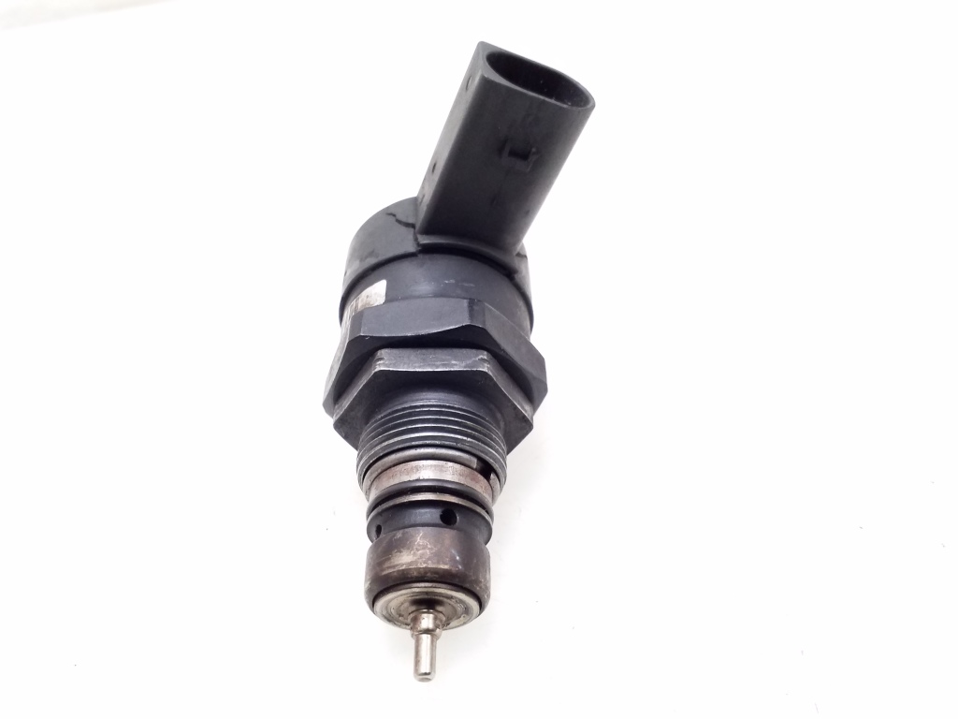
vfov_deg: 51.4
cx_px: 479
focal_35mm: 27
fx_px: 747
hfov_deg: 65.3
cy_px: 360
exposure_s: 1/50
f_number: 1.9
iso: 250
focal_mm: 3.6
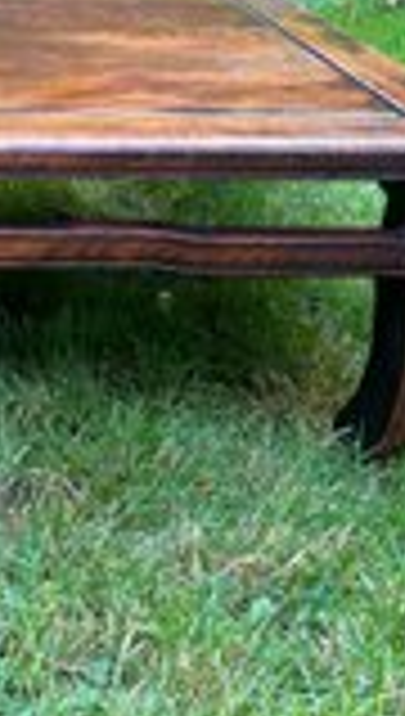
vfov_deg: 34.2
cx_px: -169
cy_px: 299
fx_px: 1159
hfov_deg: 18.1
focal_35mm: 61
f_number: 1.5
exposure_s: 1/121
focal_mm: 5.7
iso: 64
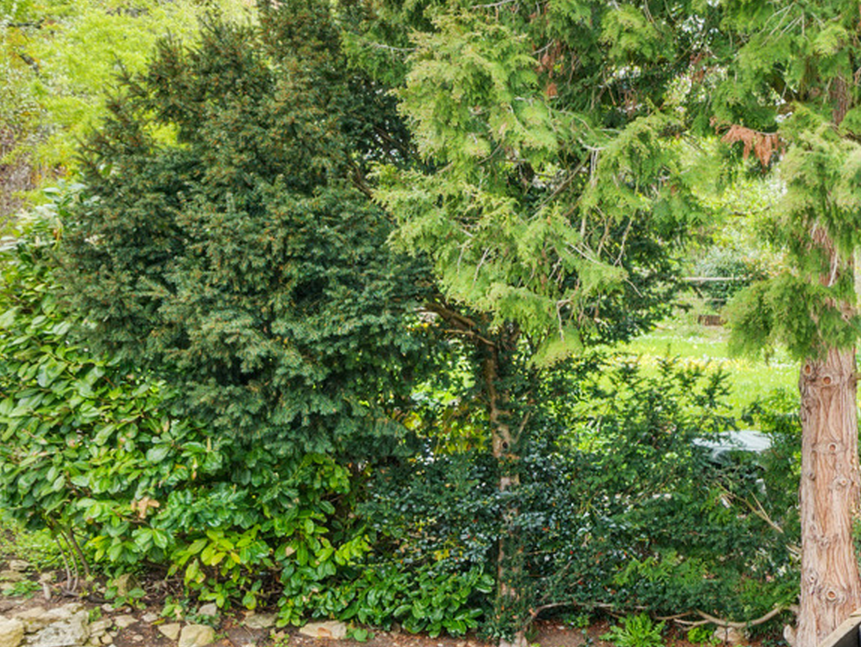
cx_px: 1318
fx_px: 1493
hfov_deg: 24.4
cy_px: 337
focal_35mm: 60
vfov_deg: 24.4
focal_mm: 14
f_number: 8
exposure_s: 1/60
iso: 500
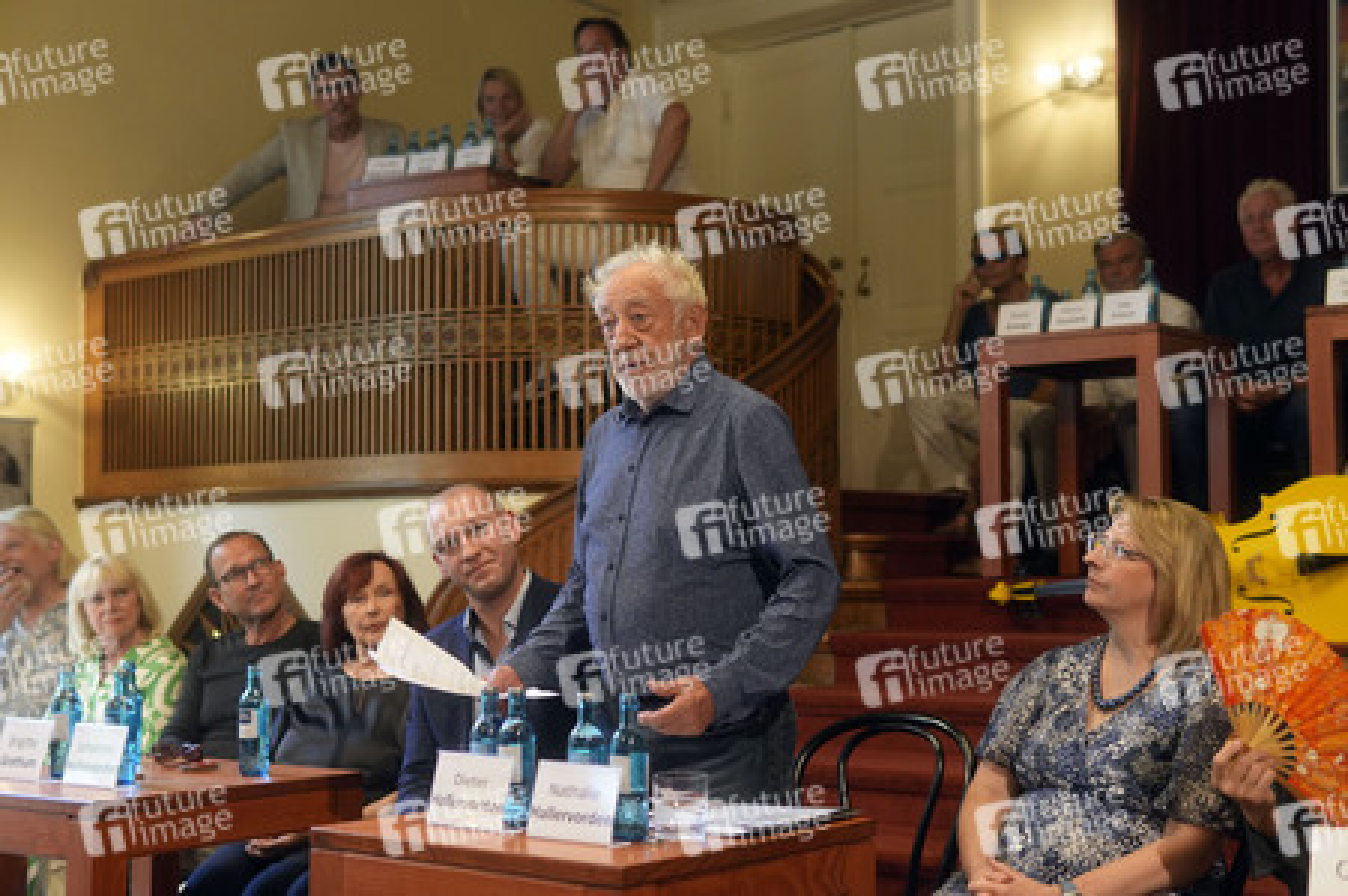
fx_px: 1684
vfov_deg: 29.8
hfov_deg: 43.6
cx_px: 674
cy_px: 448
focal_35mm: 45
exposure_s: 1/200
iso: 640
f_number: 2
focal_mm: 30
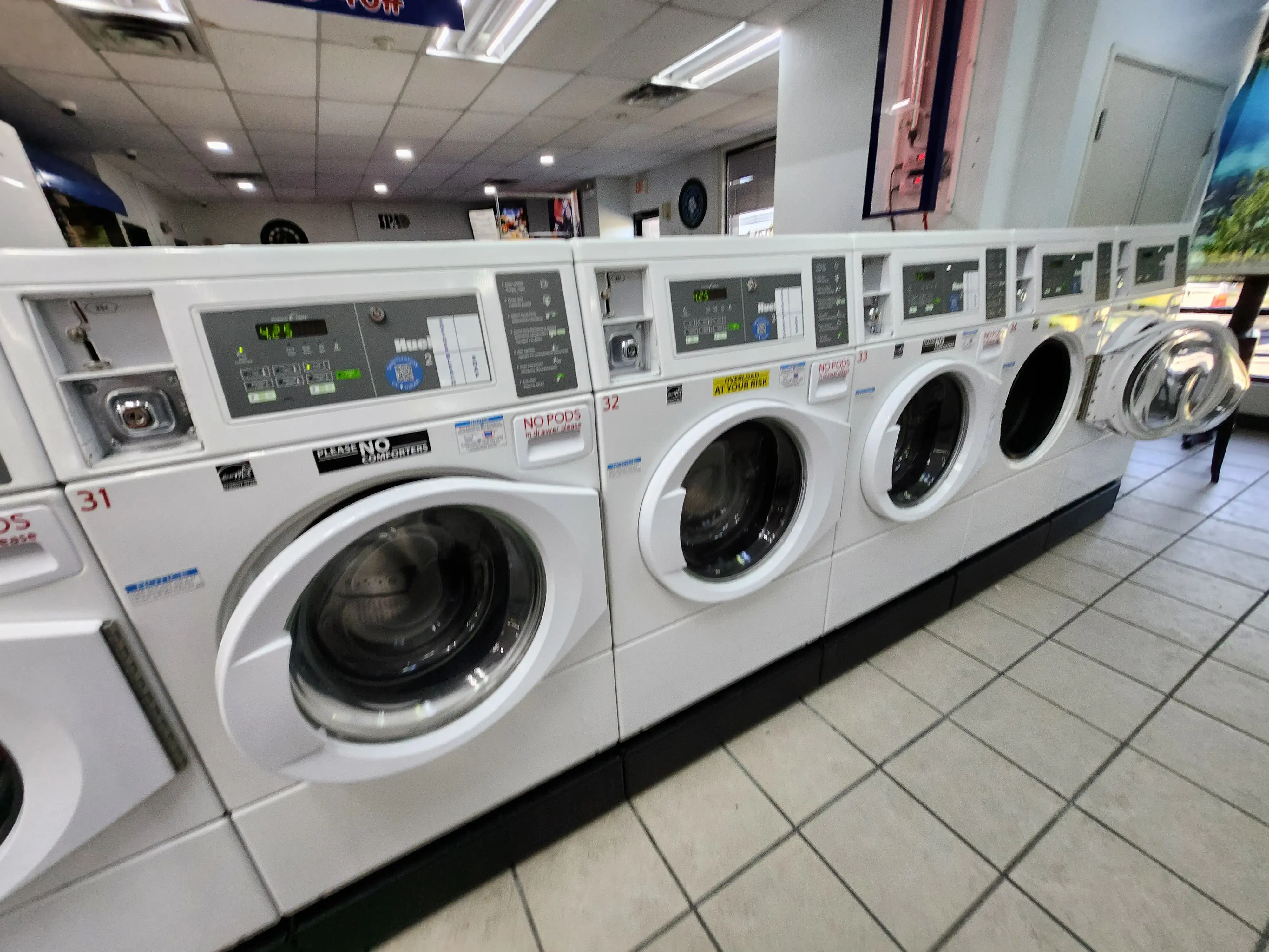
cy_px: 476
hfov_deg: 106.2
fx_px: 477
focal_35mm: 13
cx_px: 634
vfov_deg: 89.9
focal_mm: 1.74
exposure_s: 1/60
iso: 100
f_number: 2.2
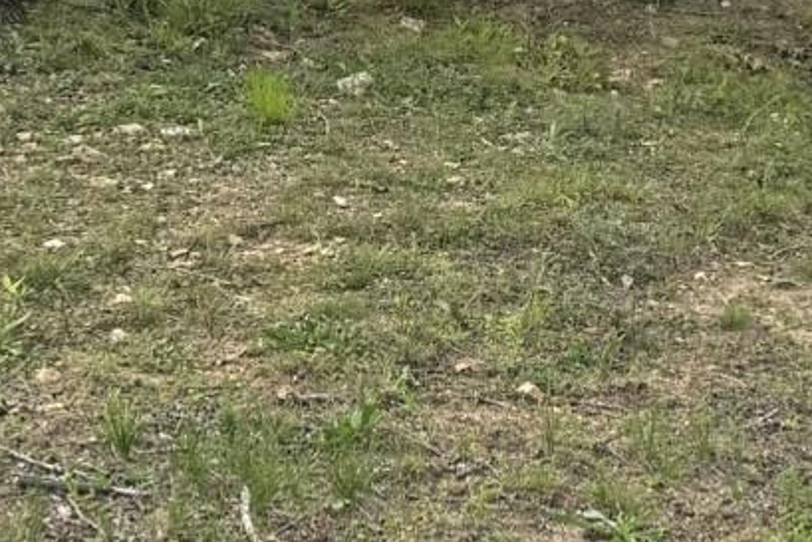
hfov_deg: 16.4
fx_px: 2820
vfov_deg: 10.1
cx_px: 469
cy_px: -550
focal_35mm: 125
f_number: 1.78
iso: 80
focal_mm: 6.76
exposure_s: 1/2415
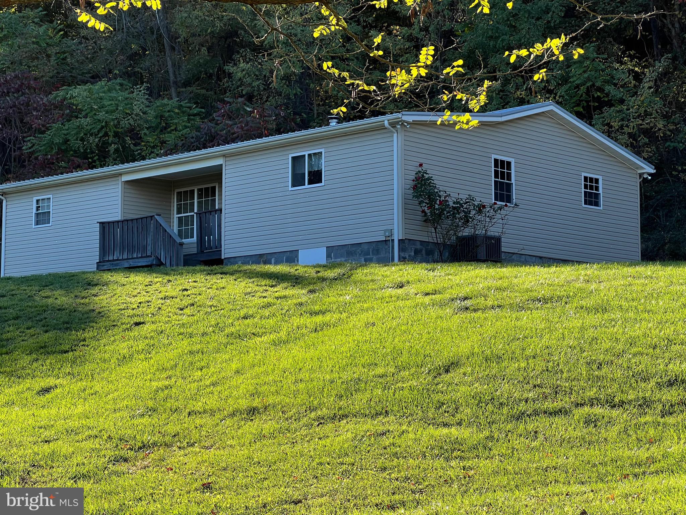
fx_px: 1526
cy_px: 258
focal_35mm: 77
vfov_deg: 19.1
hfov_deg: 25.3
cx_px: 343
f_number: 2.8
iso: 32
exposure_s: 1/198
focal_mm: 9
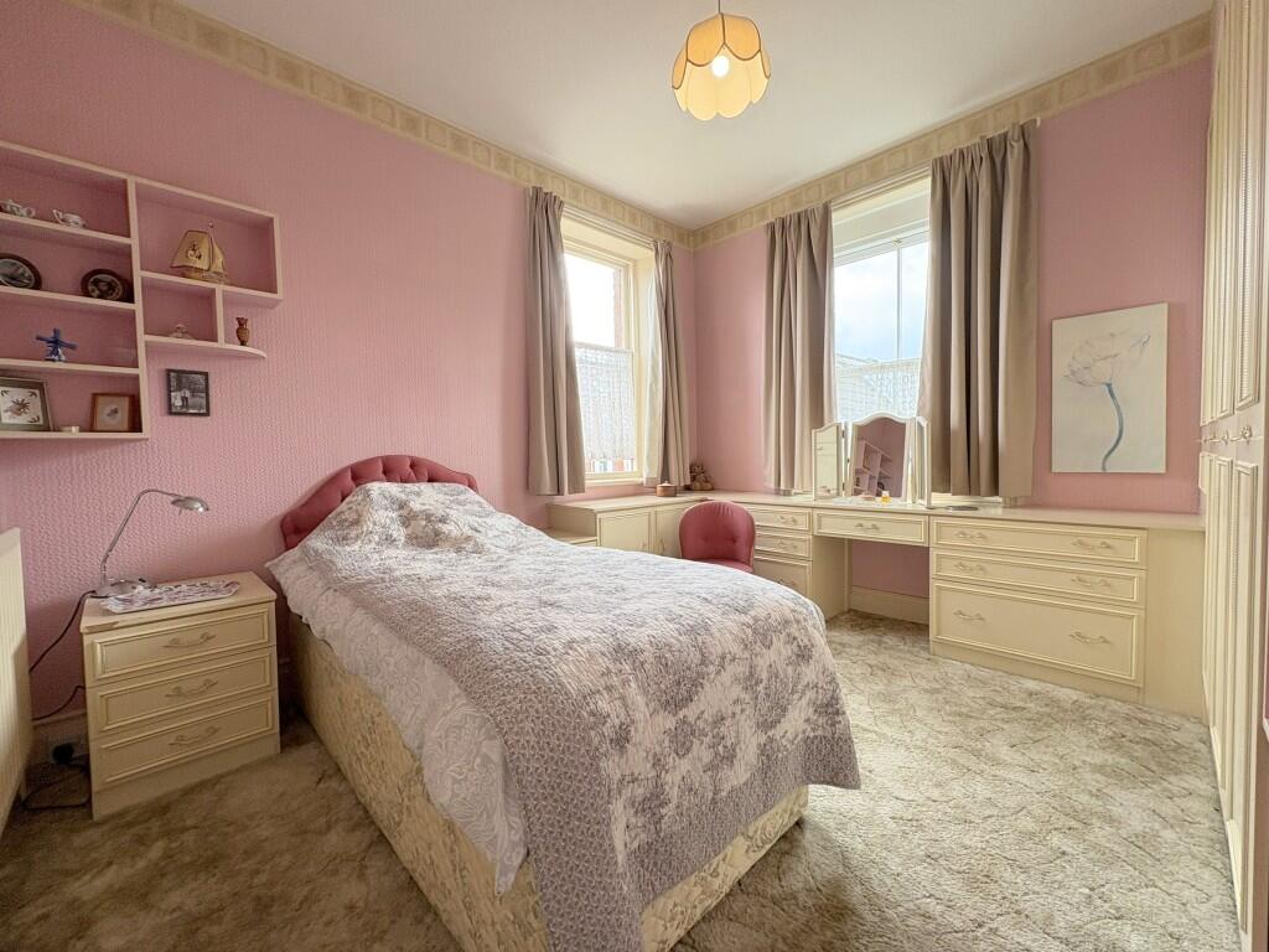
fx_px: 513
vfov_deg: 85.7
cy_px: 476
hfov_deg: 102.1
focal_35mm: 14
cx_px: 634
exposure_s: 1/99
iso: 80
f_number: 2.2
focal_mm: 2.22
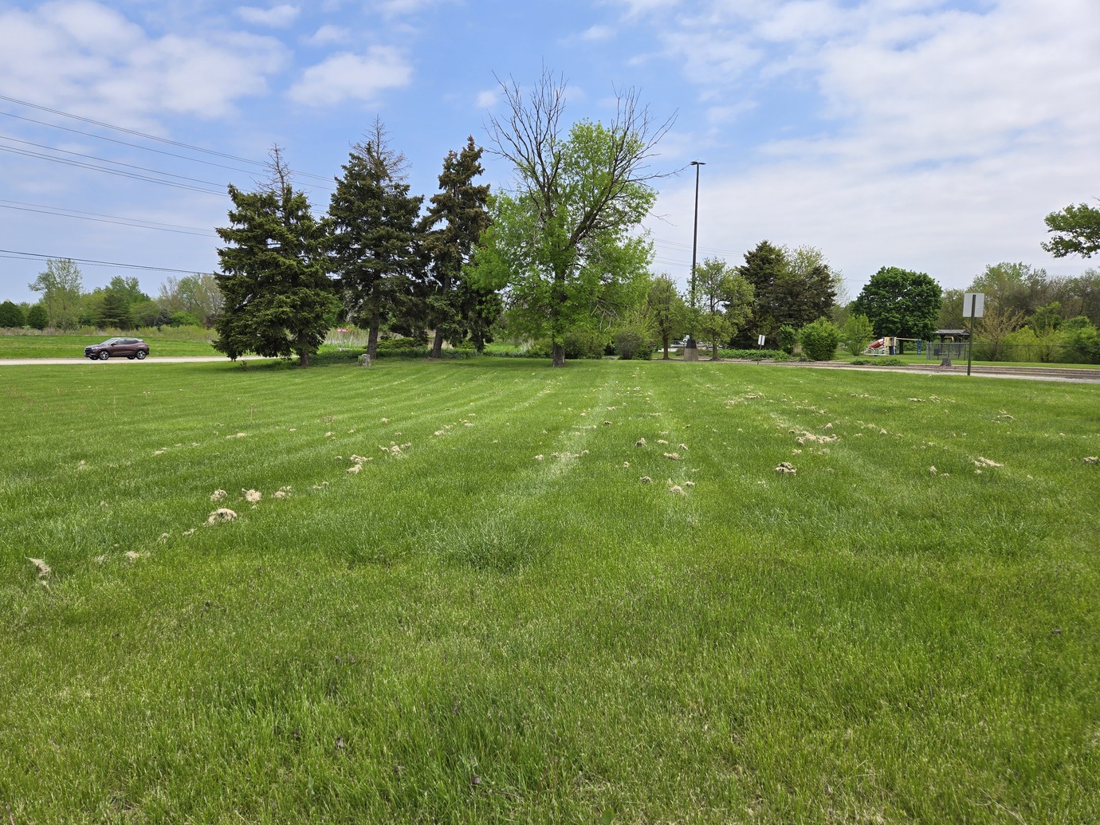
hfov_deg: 71.6
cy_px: 407
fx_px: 763
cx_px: 528
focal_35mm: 24
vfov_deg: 56.8
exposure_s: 1/1915
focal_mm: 5.4
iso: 25
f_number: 1.8
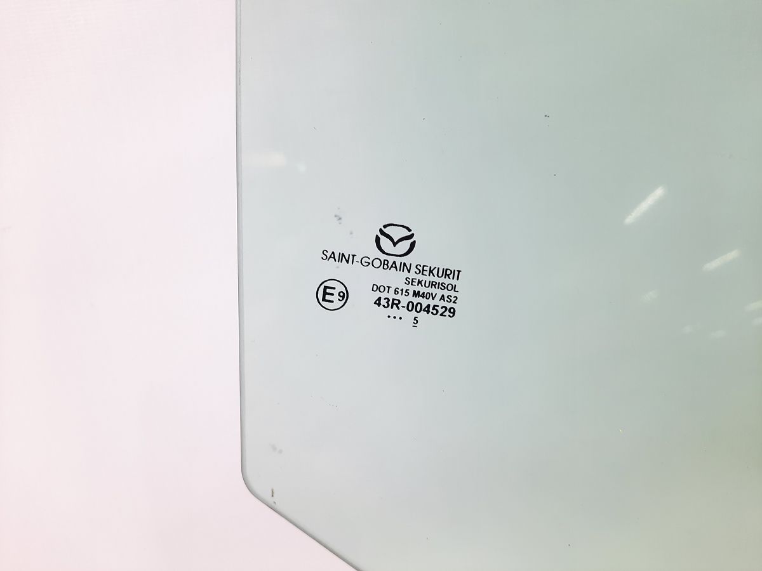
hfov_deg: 69.4
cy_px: 286
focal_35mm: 25
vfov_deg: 54.9
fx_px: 550
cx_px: 381
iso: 80
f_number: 2
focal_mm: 4.6
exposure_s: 1/50
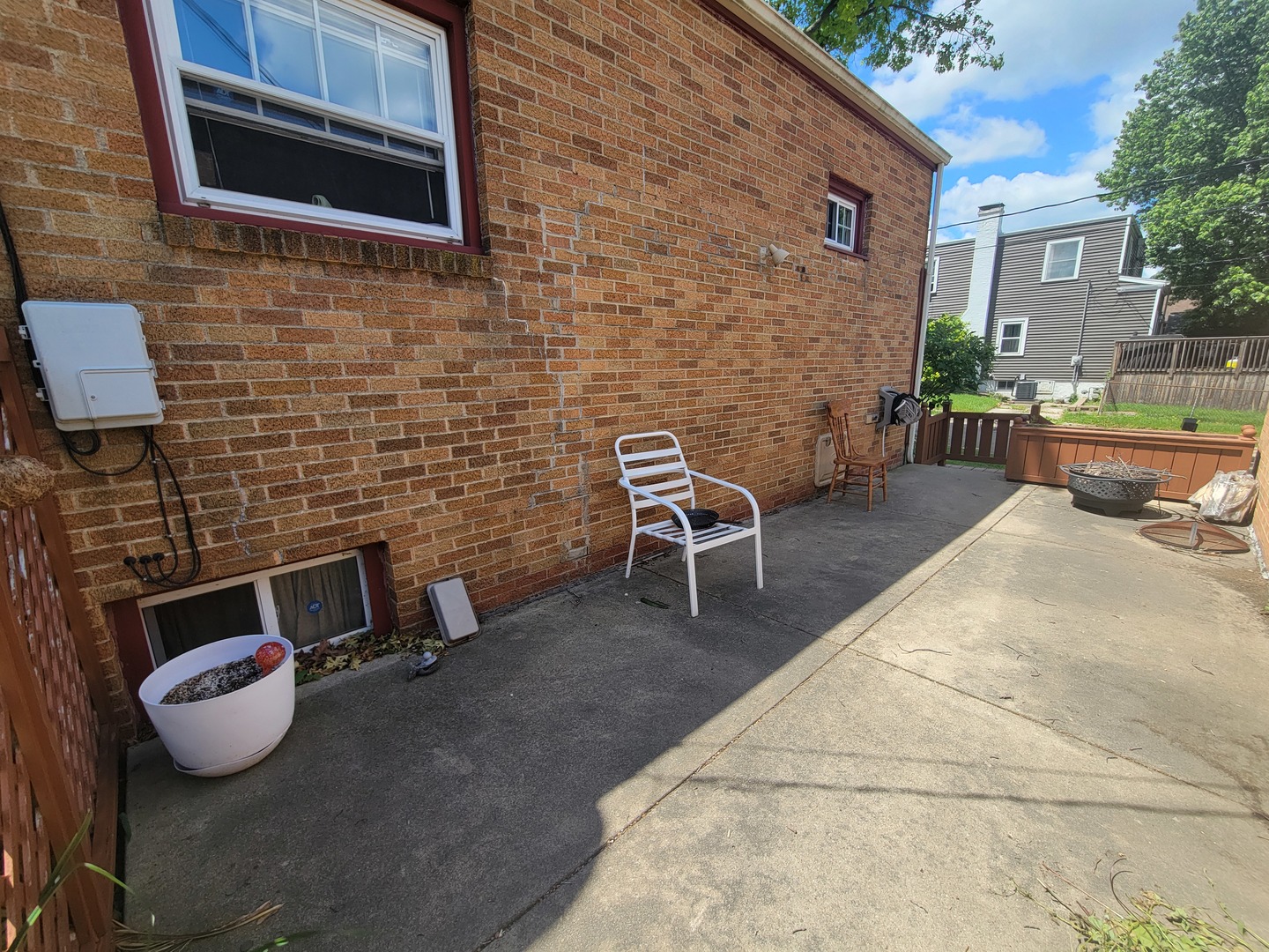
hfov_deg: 106.2
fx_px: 477
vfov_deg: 89.9
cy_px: 476
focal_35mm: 13
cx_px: 634
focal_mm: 2.2
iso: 50
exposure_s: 1/699
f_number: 2.2
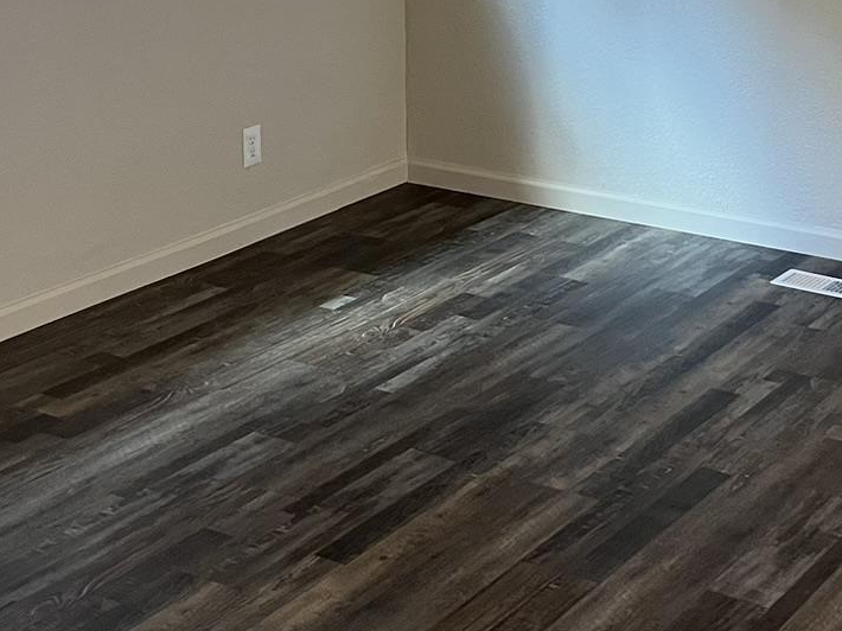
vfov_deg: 19.1
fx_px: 1824
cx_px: 549
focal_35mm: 75
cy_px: -6
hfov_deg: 25.9
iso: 200
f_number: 1.6
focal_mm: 5.1
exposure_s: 1/60
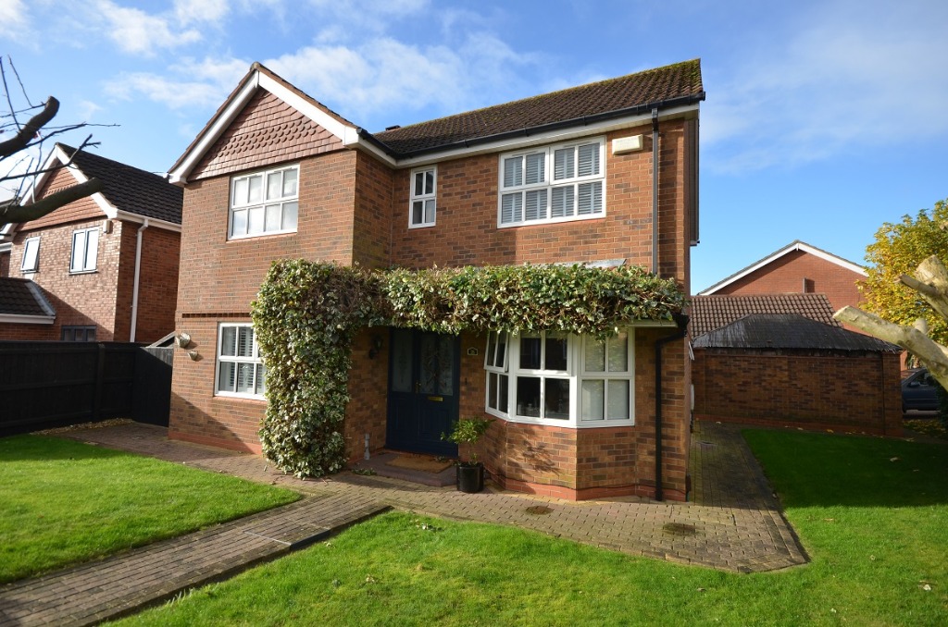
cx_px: 474
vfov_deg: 69.4
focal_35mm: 17
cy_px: 314
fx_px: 453
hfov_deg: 92.6
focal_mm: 11.5
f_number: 8
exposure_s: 1/250
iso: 200
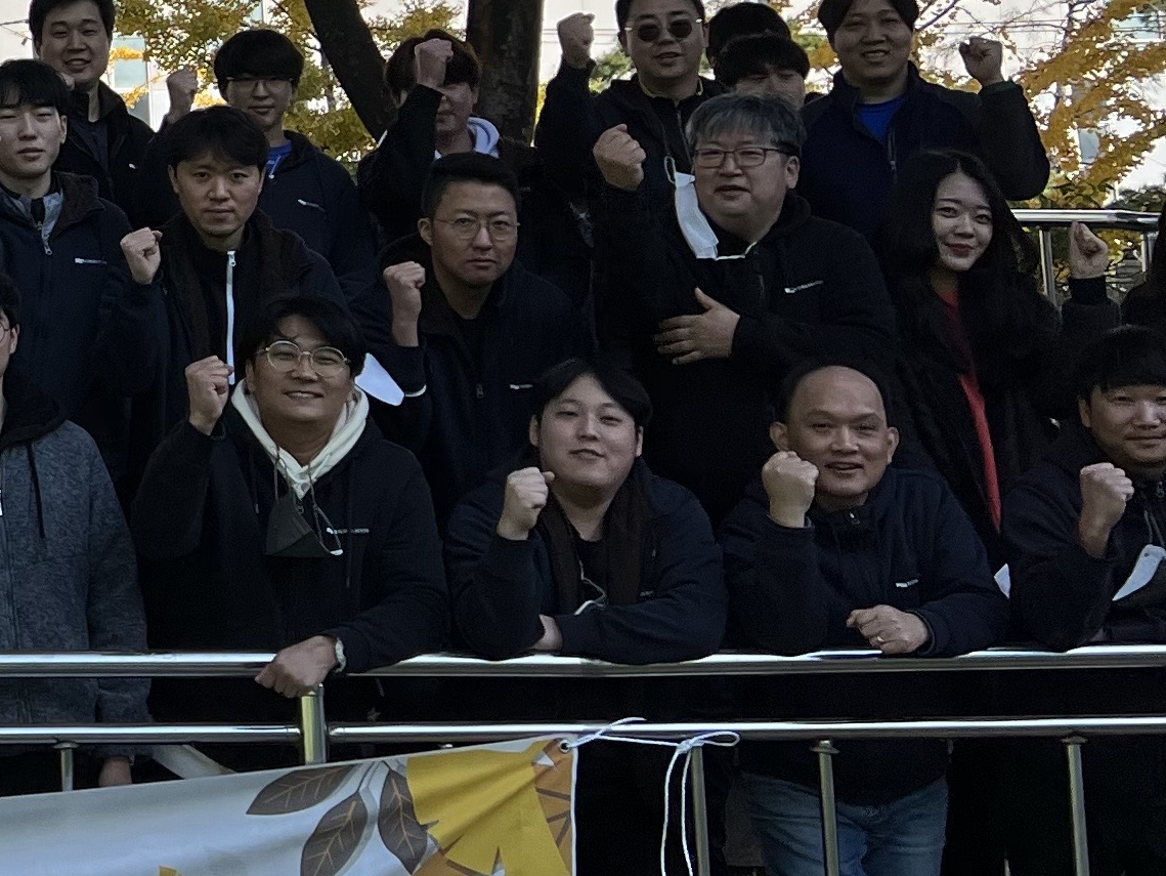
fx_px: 3100
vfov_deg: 15.8
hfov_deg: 18.6
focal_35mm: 92
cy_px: 50
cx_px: -634
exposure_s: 1/3077
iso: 50
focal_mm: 5.7
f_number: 1.5
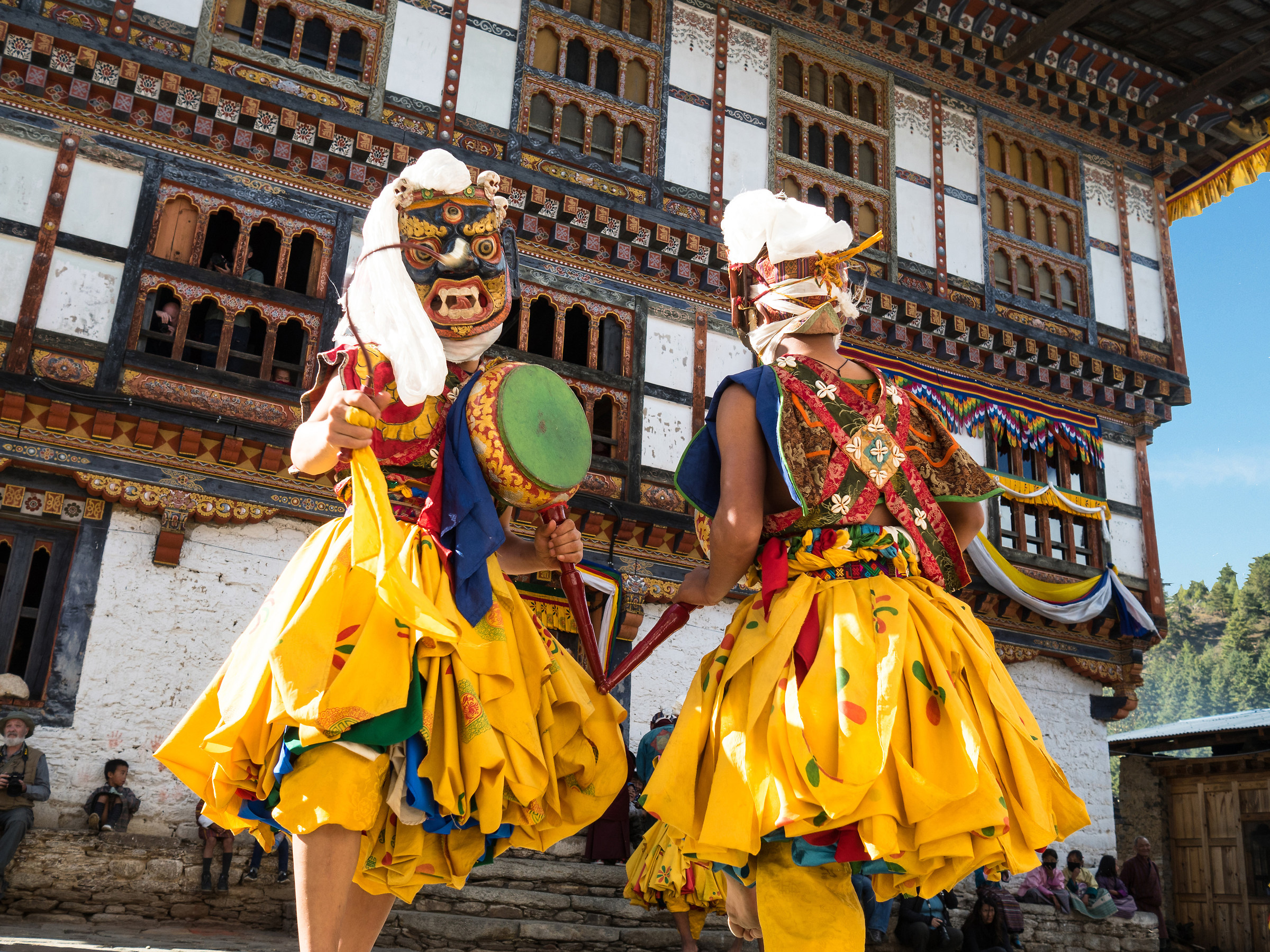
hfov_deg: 54.0
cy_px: 476
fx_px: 1247
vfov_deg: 41.8
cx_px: 635
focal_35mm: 34
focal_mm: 17
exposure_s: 1/400
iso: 200
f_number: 4.5
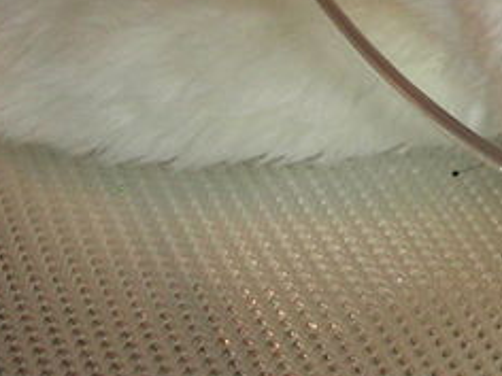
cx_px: 787
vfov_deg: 7.1
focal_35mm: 206
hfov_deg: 9.3
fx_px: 2987
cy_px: -204
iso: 50
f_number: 3.5
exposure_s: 1/60.1
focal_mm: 6.3
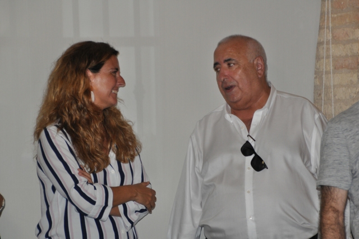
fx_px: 1867
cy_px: 120
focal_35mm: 188
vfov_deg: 7.3
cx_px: 180
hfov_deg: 11.0
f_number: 6
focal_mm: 125
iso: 800
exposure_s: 1/60
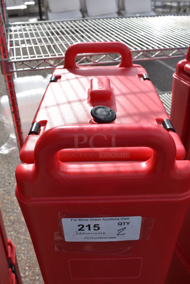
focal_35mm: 33
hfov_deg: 40.0
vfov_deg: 57.2
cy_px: 142
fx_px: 261
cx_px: 95
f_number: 8
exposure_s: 1/250
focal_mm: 22
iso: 110
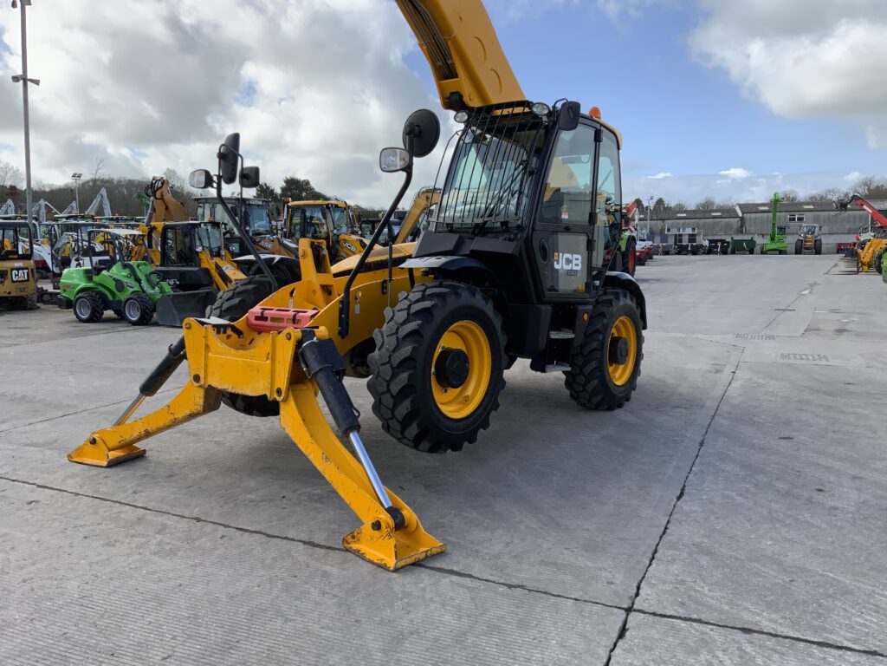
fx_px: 743
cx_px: 444
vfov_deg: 48.2
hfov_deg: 61.7
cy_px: 333
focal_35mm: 29
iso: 16
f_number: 1.8
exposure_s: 1/929
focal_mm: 3
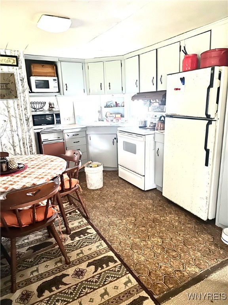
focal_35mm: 24
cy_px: 152
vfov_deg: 71.6
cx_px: 114
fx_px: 211
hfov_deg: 56.8
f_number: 1.78
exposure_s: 1/15
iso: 2000
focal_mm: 6.86
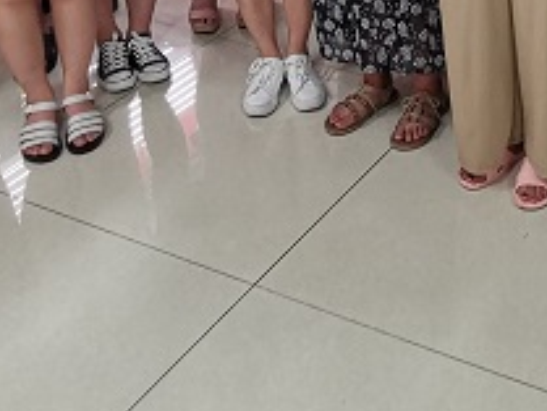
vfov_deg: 20.1
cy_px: -168
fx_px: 1028
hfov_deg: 27.9
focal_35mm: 65
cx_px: 555
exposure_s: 1/60
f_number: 2.2
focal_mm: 2.26
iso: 320
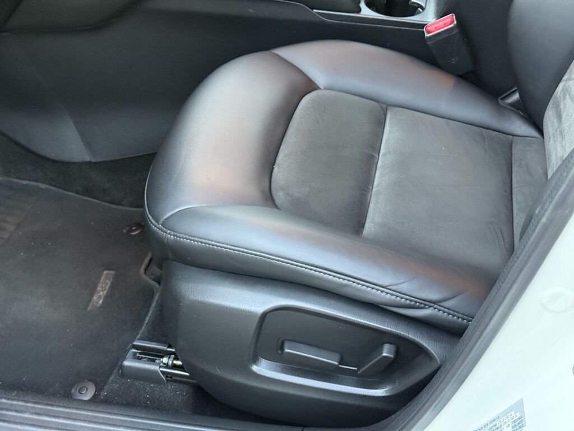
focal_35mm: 48
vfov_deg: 30.3
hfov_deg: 39.7
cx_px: 287
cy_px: 216
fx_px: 796
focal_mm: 6.76
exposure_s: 1/40
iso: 500
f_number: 1.78
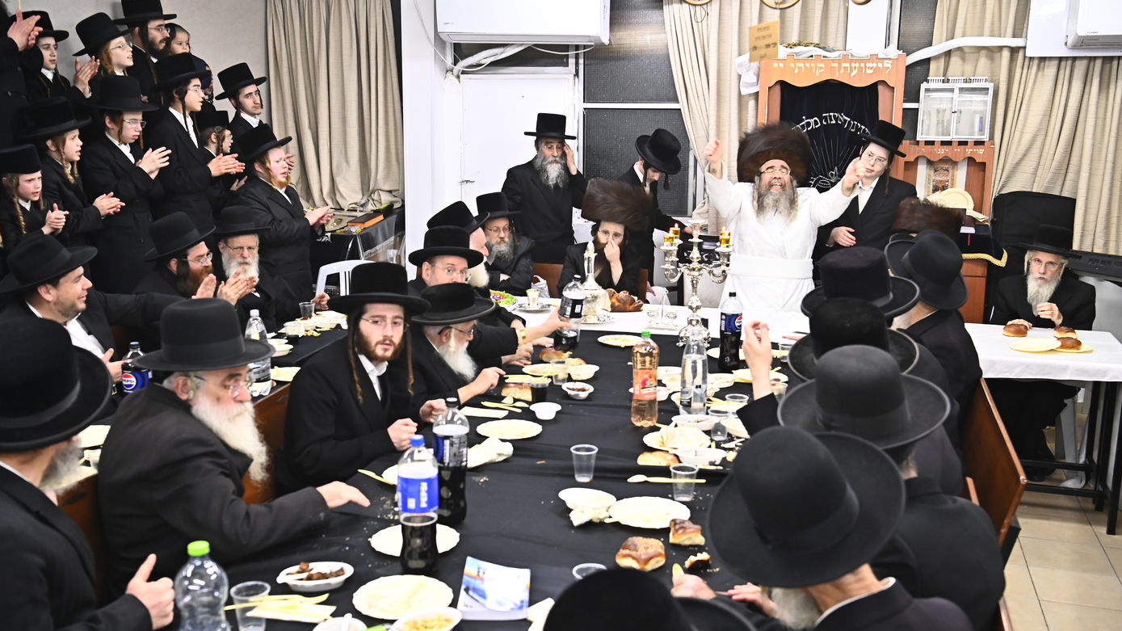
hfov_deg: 52.8
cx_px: 559
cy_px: 333
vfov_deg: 31.2
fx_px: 1130
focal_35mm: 38
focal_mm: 36
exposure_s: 1/200
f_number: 5
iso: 3200
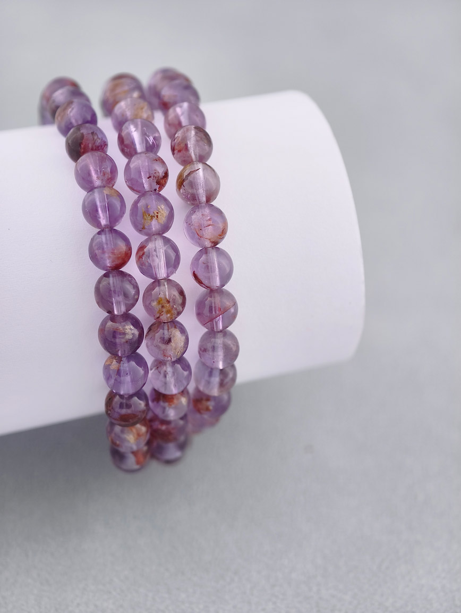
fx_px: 1506
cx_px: 230
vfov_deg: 23.0
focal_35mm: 85
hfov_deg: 17.4
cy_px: 306
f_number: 2.67
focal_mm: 22.48
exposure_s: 1/160
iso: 125
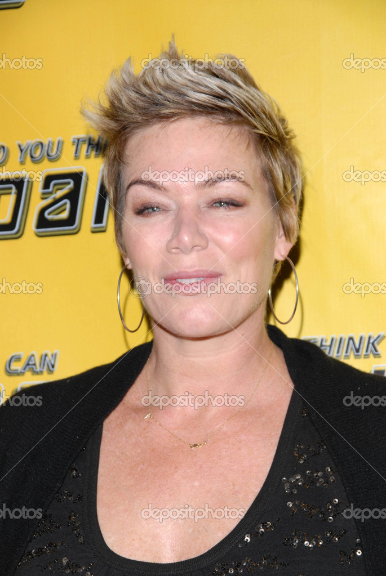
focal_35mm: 117
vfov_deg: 17.5
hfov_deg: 11.7
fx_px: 1876
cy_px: 288
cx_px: 193
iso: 400
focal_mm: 78
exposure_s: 1/250
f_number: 7.1
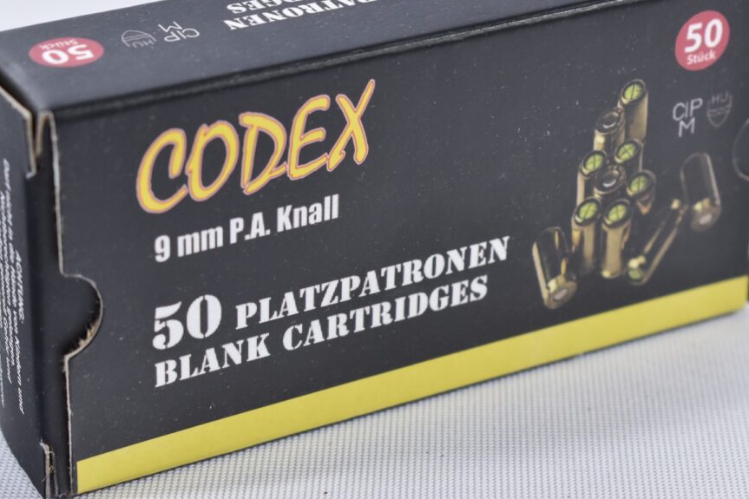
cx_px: 367
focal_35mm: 115
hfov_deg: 17.8
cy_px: 213
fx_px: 2386
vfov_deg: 11.9
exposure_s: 1/50
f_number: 5.6
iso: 640
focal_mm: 55
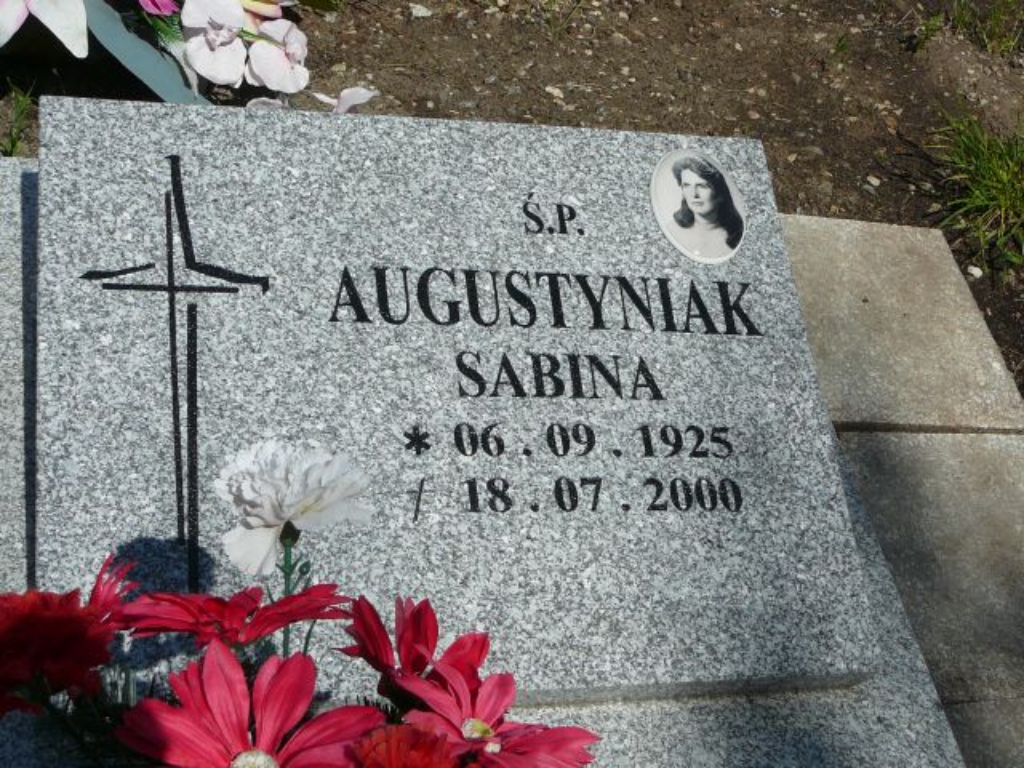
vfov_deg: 28.0
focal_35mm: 52
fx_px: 1538
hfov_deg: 36.8
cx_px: 512
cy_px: 384
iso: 80
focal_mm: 7.8
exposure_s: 1/800
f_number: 5.6
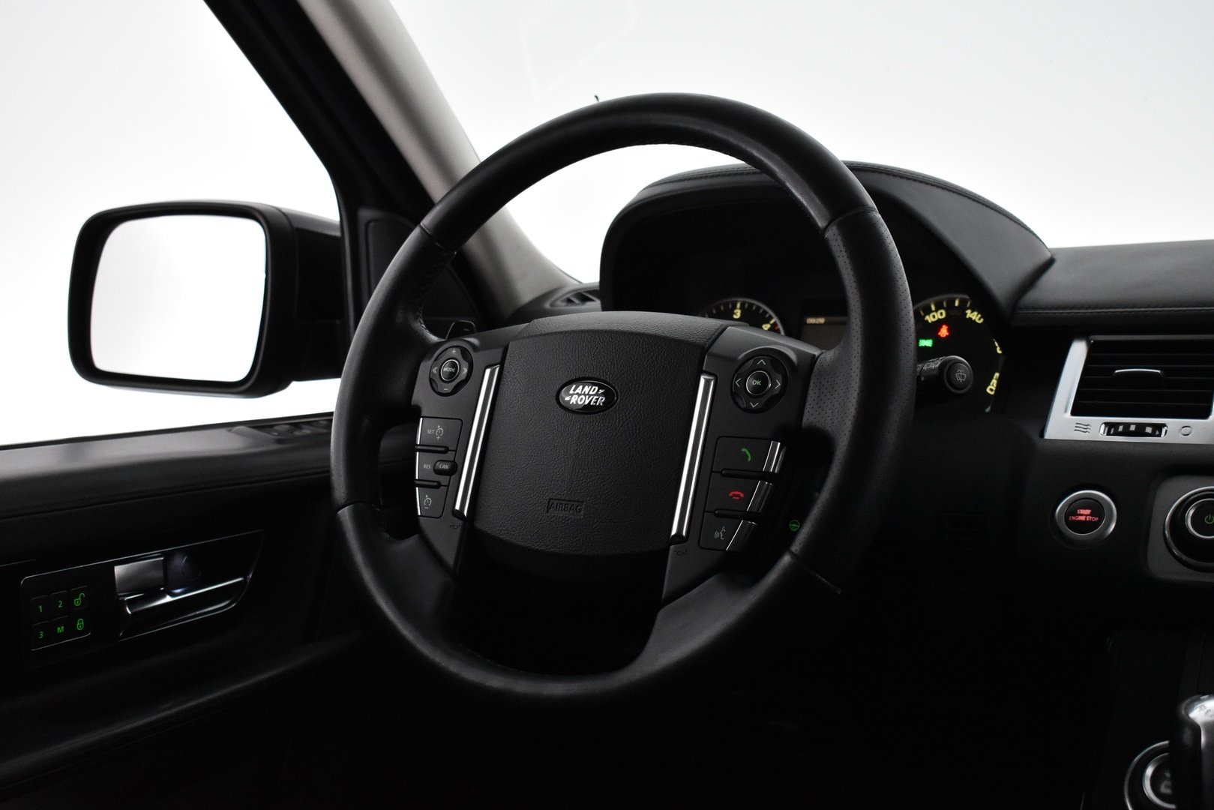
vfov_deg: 31.9
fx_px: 1416
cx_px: 607
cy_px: 405
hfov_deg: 46.4
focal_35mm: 42
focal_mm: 28
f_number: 5
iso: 3200
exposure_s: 1/100
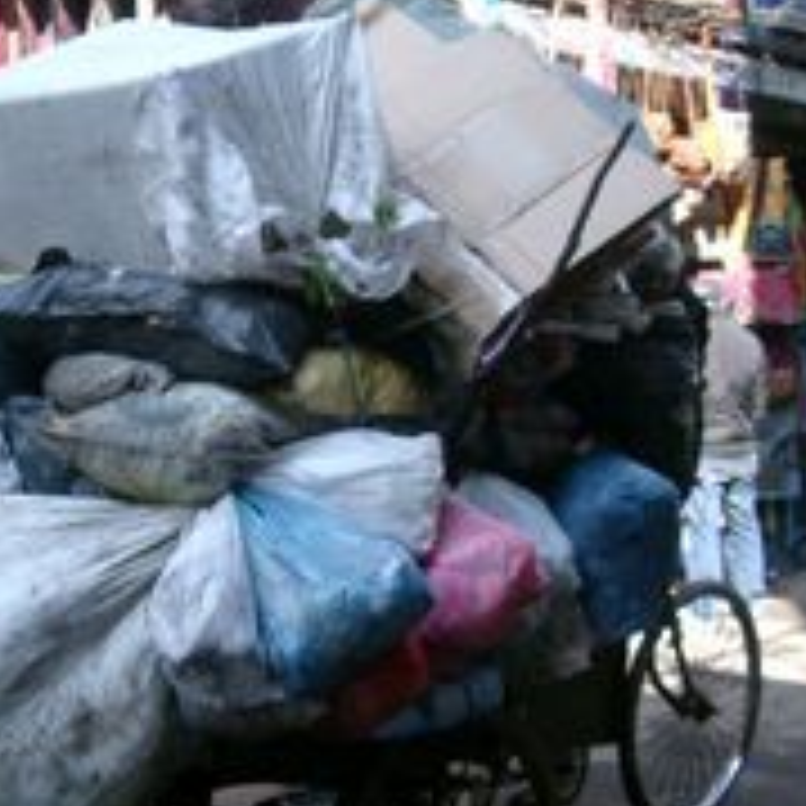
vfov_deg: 23.7
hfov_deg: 23.6
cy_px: 417
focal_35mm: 73
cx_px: 320
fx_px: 1923
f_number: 2.6
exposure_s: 1/400
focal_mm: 7.6
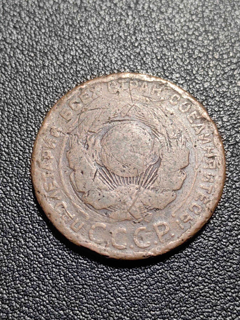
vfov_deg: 33.2
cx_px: 120
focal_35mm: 58
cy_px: 160
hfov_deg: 25.2
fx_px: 536
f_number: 2
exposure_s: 1/100
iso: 100
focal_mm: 5.75
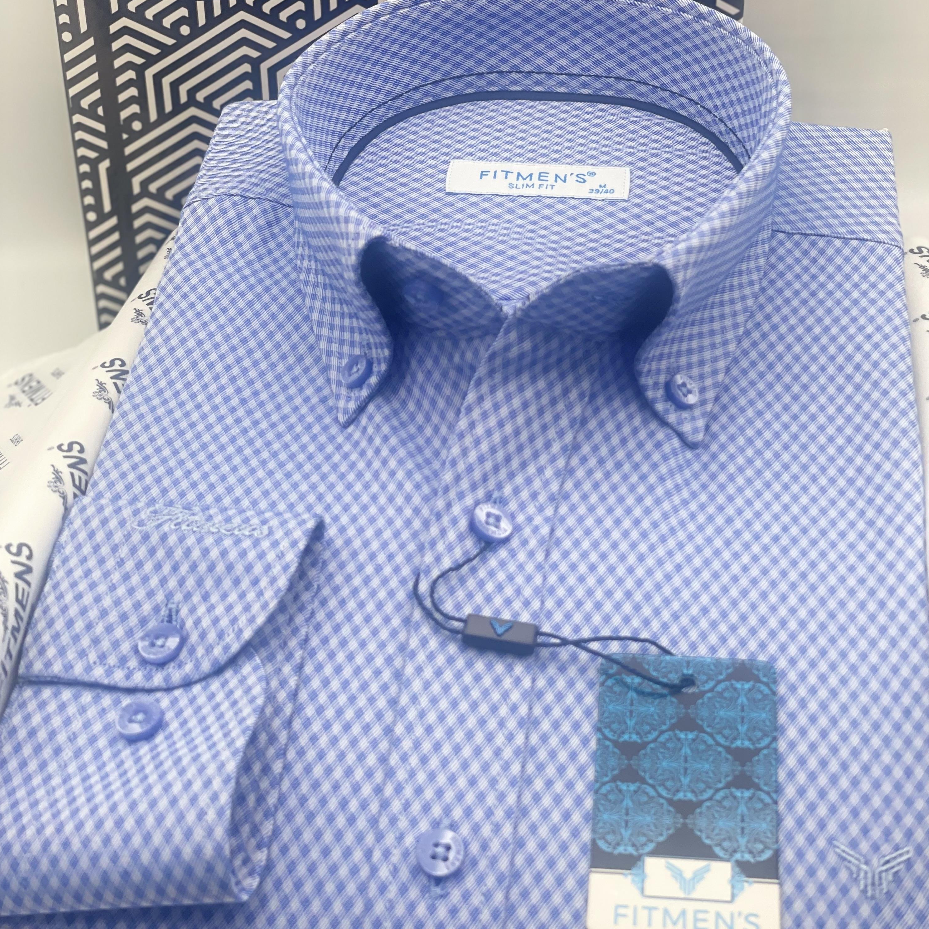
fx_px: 1883
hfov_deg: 27.7
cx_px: 468
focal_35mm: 62
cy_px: 521
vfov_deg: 27.7
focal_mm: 6
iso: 32
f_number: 2
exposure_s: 1/122
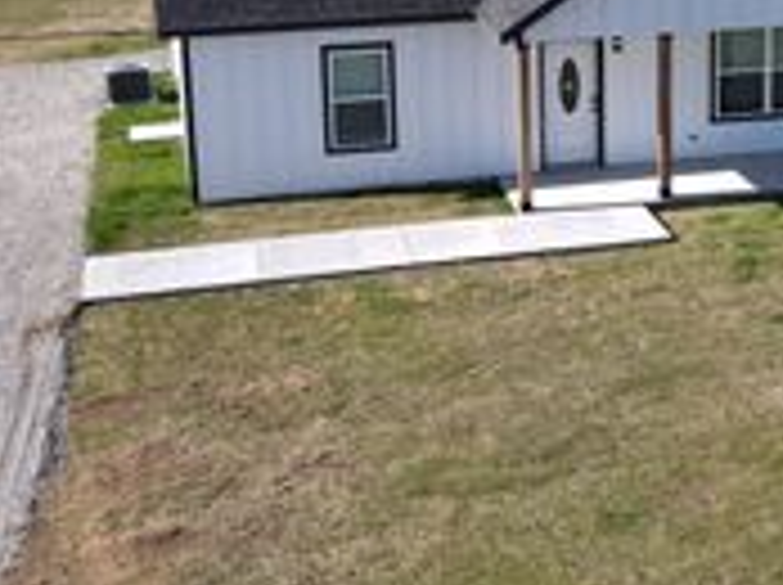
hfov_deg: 27.3
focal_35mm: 69
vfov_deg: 20.9
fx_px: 1559
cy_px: 79
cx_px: 688
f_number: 2.8
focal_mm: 4.5
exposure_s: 1/640
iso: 100
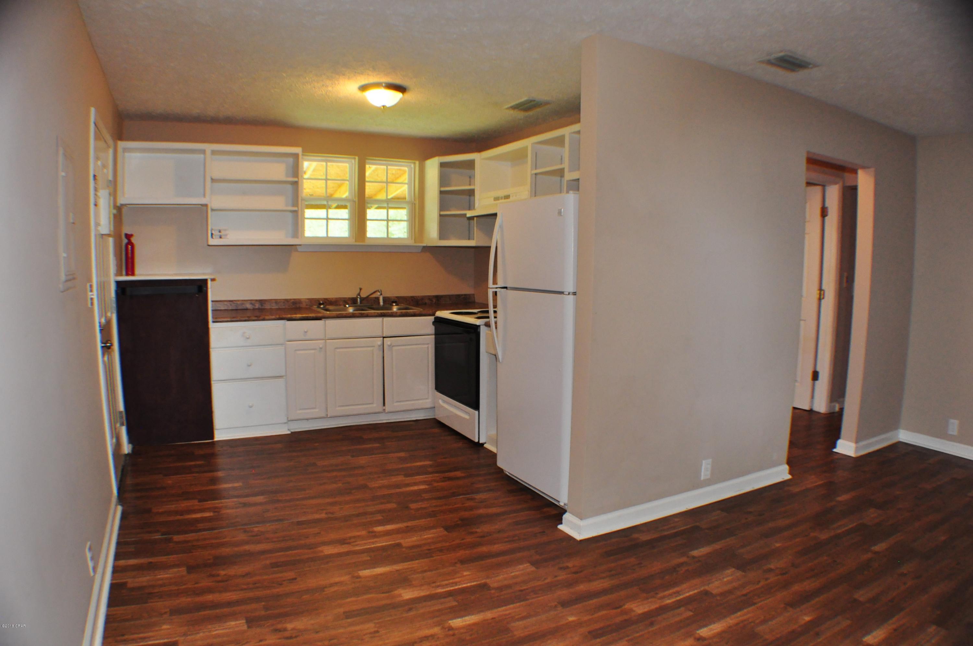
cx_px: 486
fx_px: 729
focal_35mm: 27
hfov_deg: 67.4
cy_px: 323
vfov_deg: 47.8
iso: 1250
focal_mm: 18
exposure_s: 1/60
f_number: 6.3
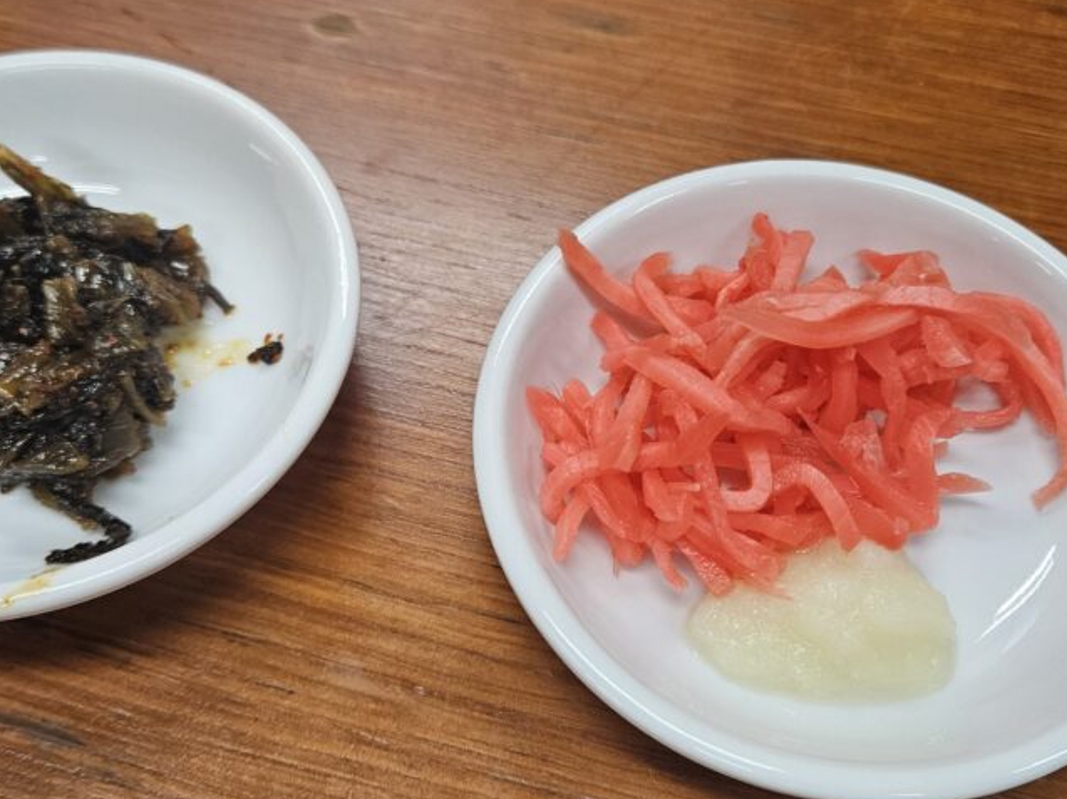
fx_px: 1140
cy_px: 407
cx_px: 526
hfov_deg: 50.2
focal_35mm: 37
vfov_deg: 38.6
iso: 200
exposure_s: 1/120
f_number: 1.8
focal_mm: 5.4
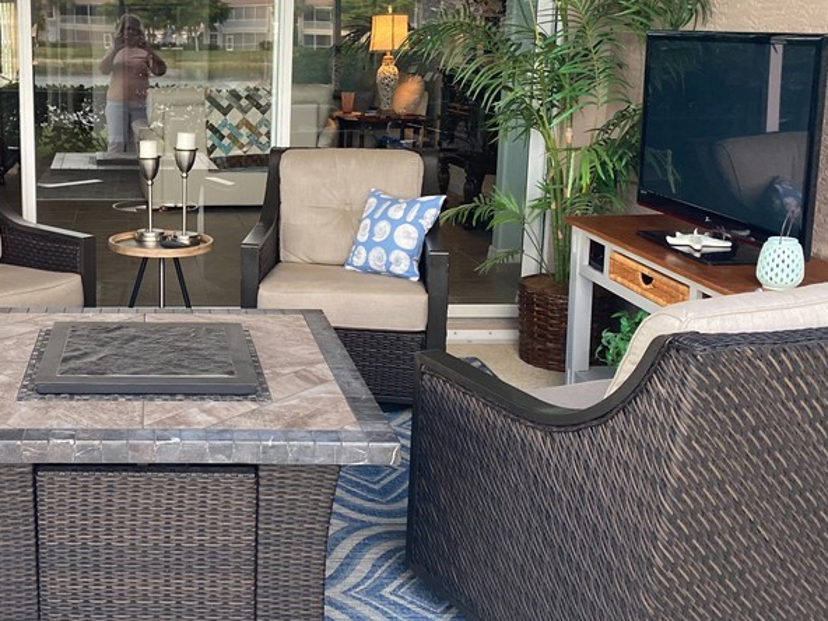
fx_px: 1076
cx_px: 126
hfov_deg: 39.8
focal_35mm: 45
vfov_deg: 32.0
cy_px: 234
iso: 125
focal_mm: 4.25
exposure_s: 1/121
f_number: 1.8
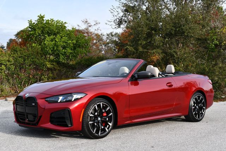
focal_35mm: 56
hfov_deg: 35.6
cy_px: 76
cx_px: 113
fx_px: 352
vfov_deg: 24.2
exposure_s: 1/250
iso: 200
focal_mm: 28
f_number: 8
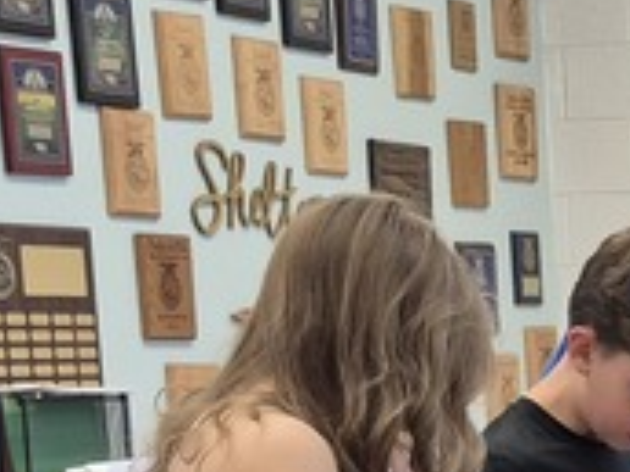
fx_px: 2493
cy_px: 937
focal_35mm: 137
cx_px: 919
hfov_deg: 13.6
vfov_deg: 10.0
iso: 200
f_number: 1.8
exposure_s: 1/120
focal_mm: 5.4
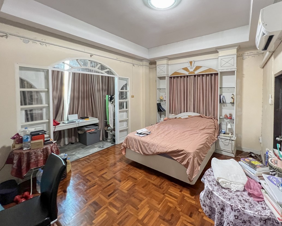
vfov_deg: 88.0
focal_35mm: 14
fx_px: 117
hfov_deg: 100.4
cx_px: 155
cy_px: 117
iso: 32
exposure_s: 1/467
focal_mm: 1.57
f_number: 1.8
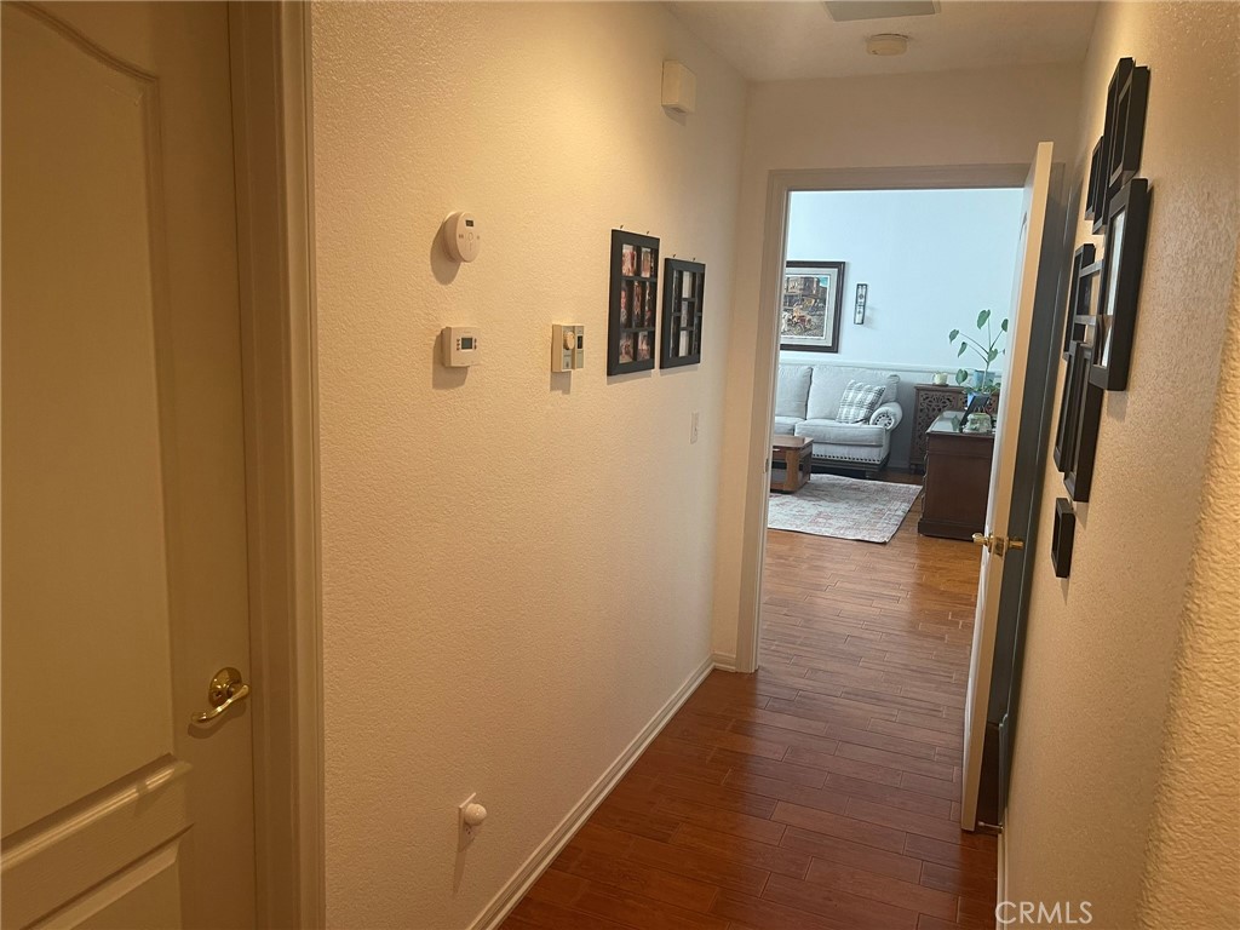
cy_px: 465
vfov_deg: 54.9
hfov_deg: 69.4
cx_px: 620
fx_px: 896
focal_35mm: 25
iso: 160
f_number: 1.6
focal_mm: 5.1
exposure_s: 1/60
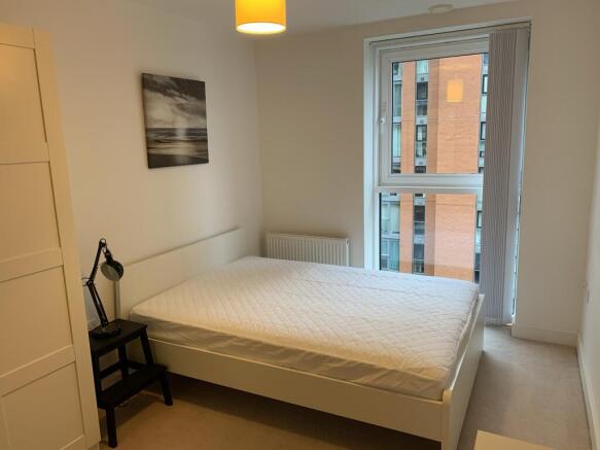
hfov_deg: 67.3
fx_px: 451
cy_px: 225
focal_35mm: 26
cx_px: 300
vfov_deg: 53.0
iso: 160
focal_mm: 4.25
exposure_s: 1/50
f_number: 1.8
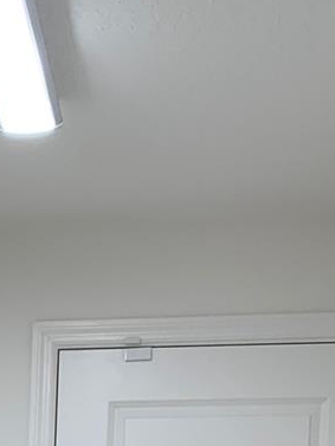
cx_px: -107
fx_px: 1367
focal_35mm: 106
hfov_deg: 13.4
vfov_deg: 16.1
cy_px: 762
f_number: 1.8
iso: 50
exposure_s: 1/120
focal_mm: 4.25
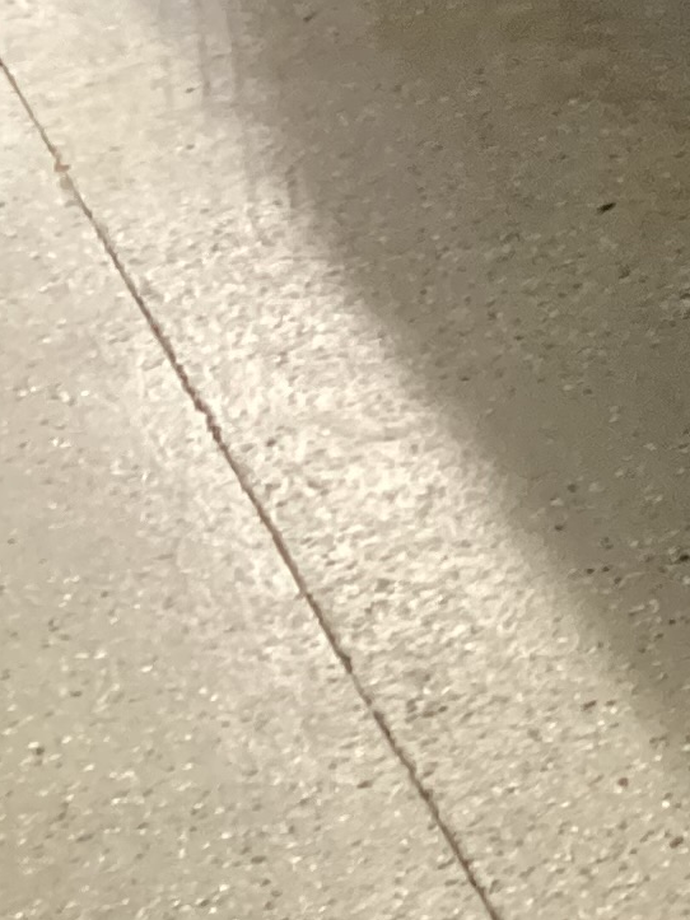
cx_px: 1861
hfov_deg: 9.1
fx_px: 3722
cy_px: -378
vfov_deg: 13.4
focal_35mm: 140
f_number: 2.4
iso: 320
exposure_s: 1/33
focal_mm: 3.3
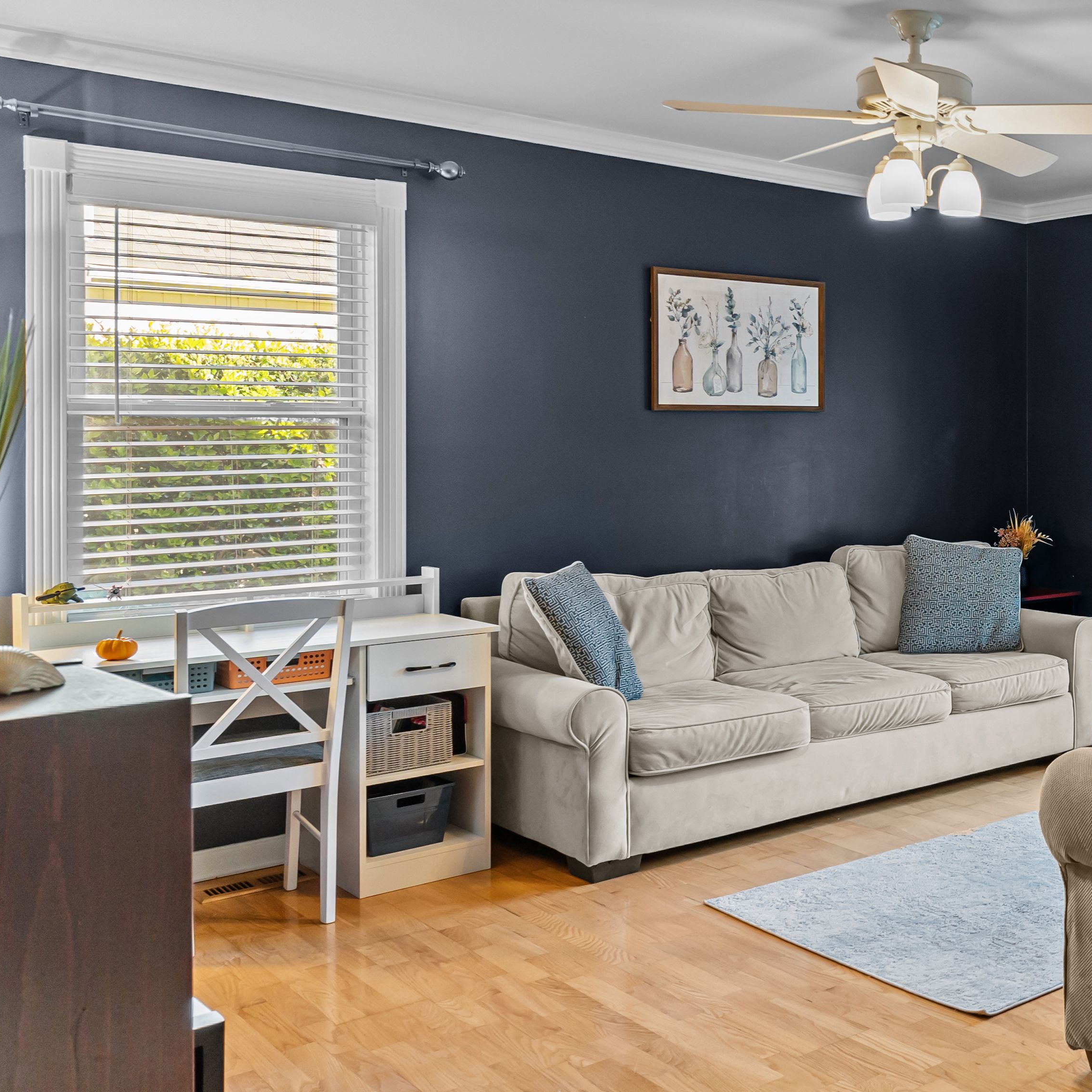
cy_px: 437
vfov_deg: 43.6
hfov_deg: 36.1
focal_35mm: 38
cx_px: 1247
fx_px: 1356
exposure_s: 1/1.67
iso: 250
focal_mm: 17
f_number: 5.6
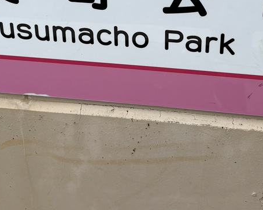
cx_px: 154
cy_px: 22
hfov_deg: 28.3
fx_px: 522
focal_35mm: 67
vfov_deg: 22.3
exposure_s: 1/2364
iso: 50
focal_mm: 5.96
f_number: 1.6
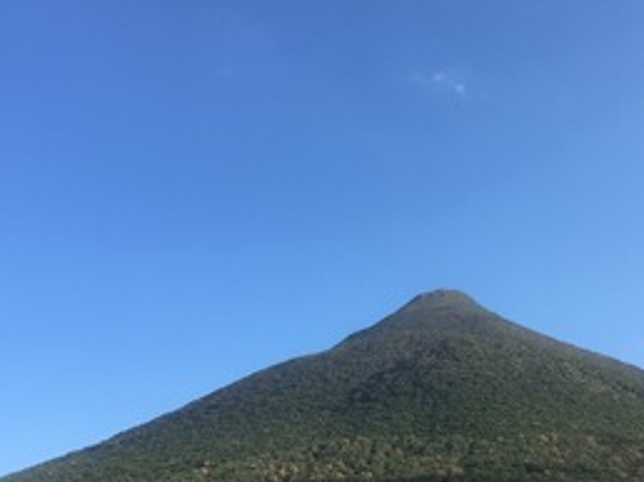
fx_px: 836
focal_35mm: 45
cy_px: 302
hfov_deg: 41.6
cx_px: 424
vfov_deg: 32.0
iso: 25
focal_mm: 4.15
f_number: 2.2
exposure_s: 1/810
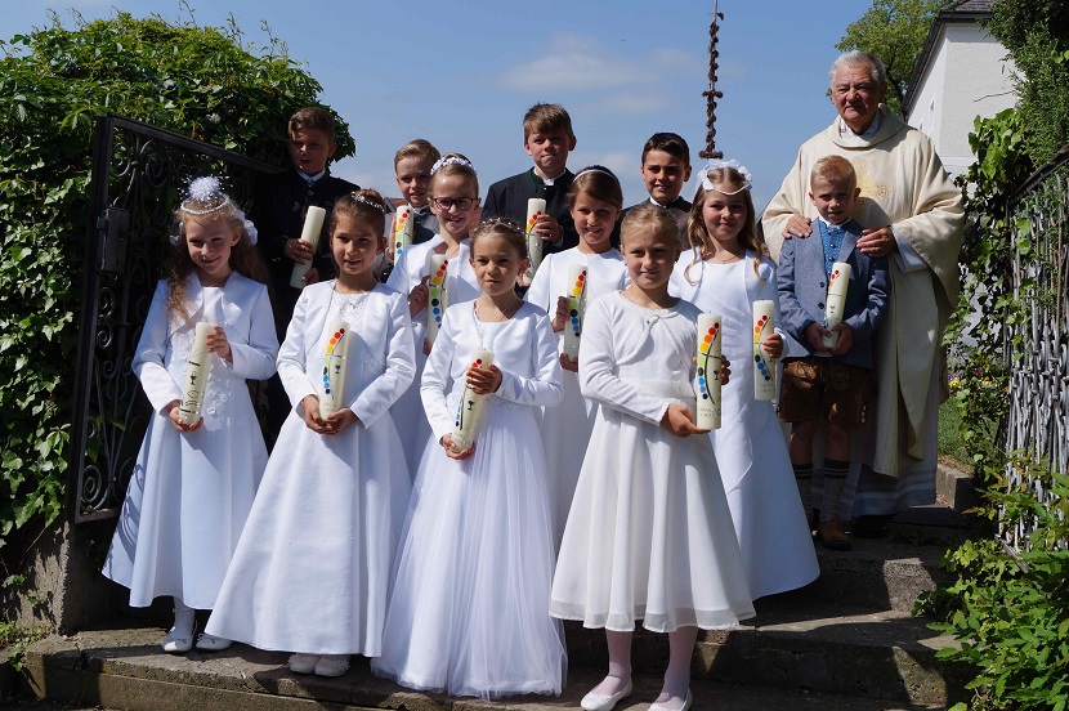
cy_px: 356
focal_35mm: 36
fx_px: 1068
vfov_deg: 36.8
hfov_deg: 53.2
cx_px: 534
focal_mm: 24
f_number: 10
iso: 100
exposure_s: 1/320
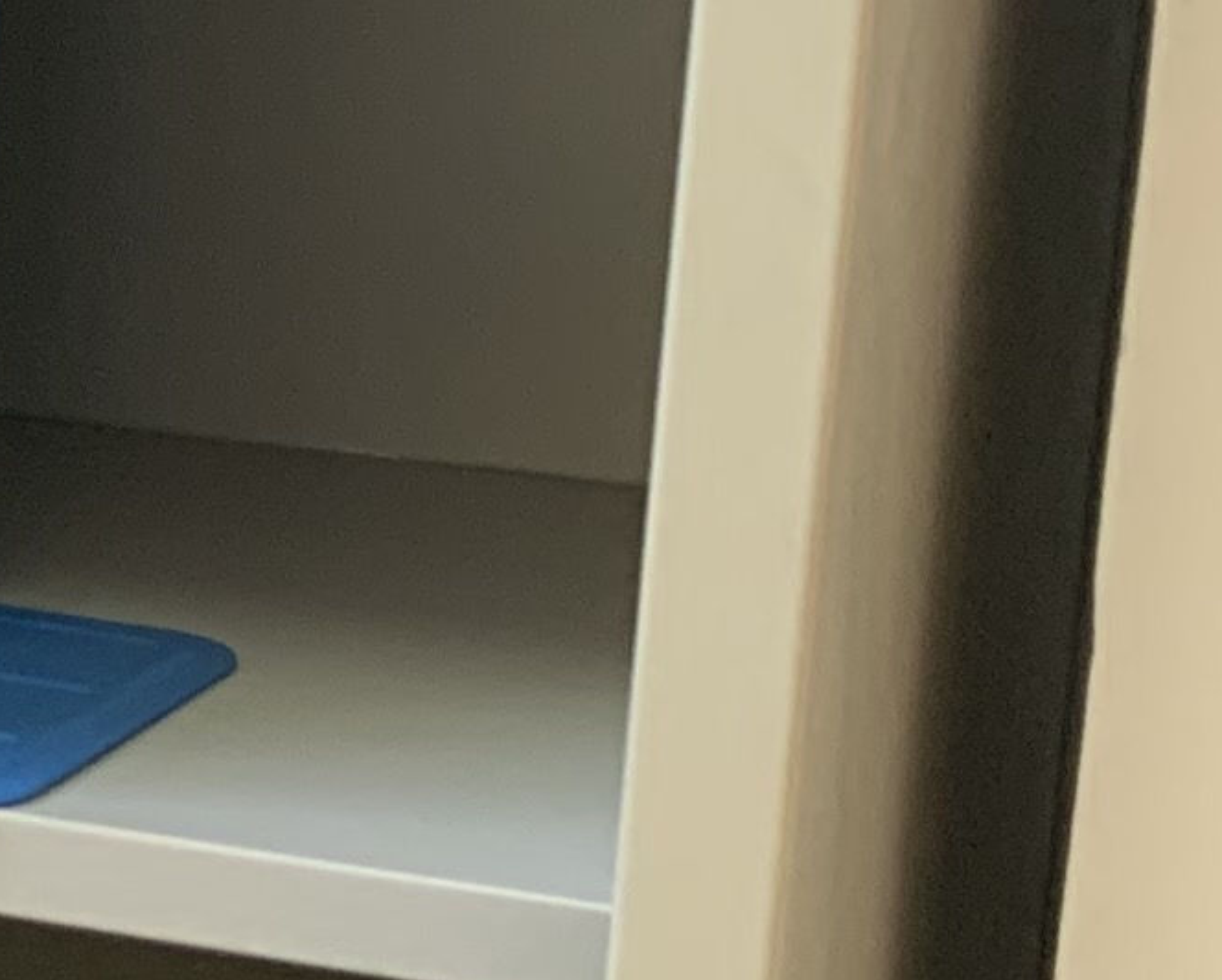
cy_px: 306
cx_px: -2218
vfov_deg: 10.0
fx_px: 5573
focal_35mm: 154
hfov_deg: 10.0
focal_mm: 4.25
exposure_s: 1/50
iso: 80
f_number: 1.8
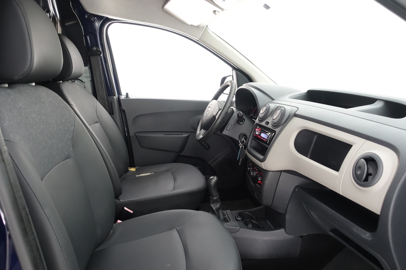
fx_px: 271
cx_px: 203
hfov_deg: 73.7
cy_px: 135
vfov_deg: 53.1
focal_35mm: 24
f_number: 2.5
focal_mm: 8.8
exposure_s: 1/25
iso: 1000
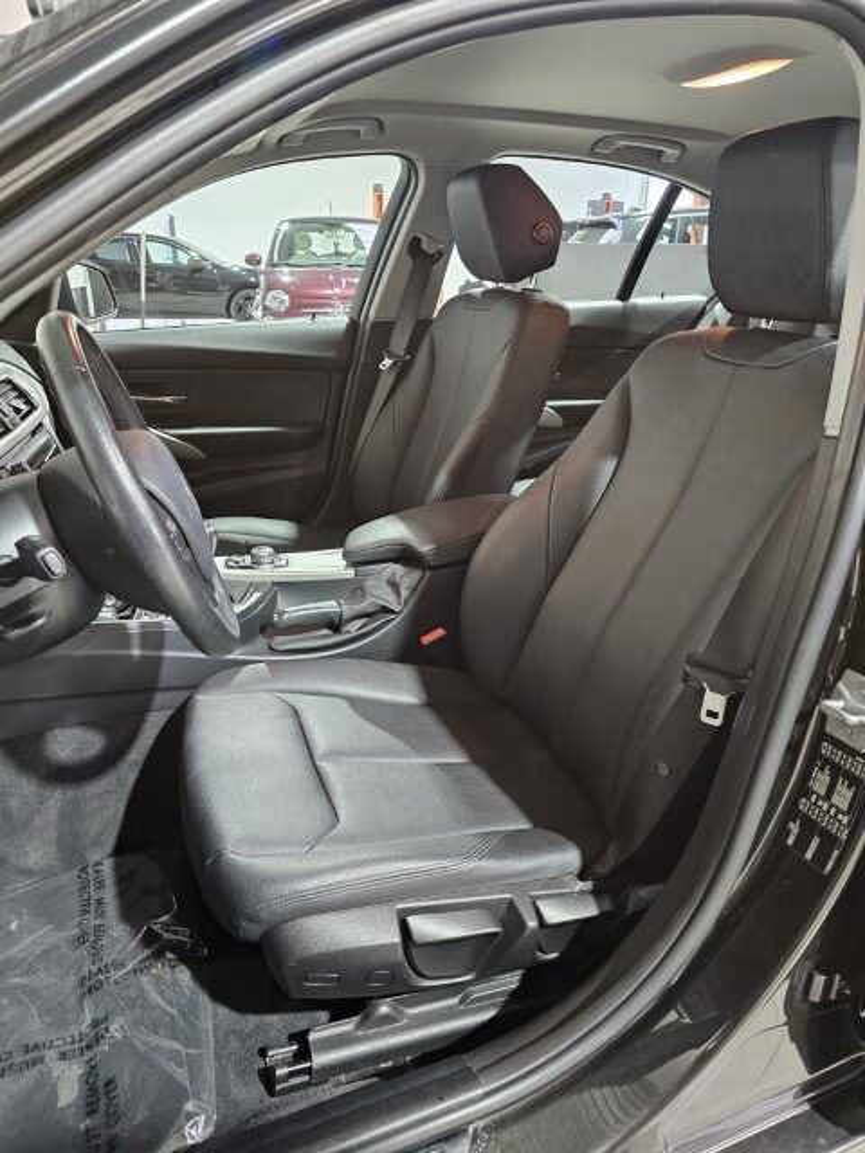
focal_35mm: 23
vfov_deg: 73.9
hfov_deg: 58.9
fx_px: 766
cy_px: 576
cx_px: 432
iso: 1000
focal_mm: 6.3
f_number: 1.7
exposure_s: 1/71
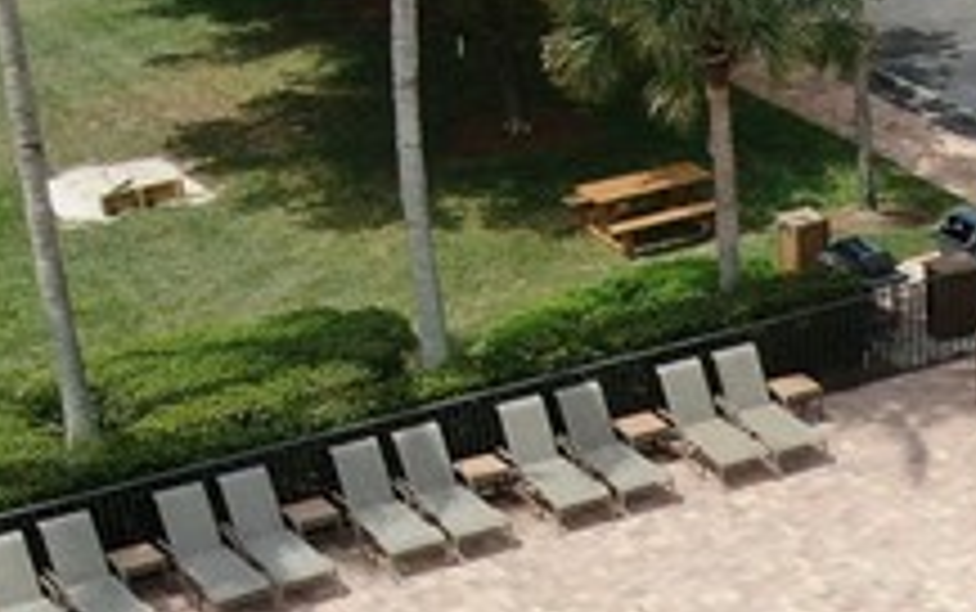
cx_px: 1183
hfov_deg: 16.6
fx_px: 3194
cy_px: 873
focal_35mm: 120
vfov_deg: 10.6
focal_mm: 4.39
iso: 100
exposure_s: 1/1250
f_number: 2.8
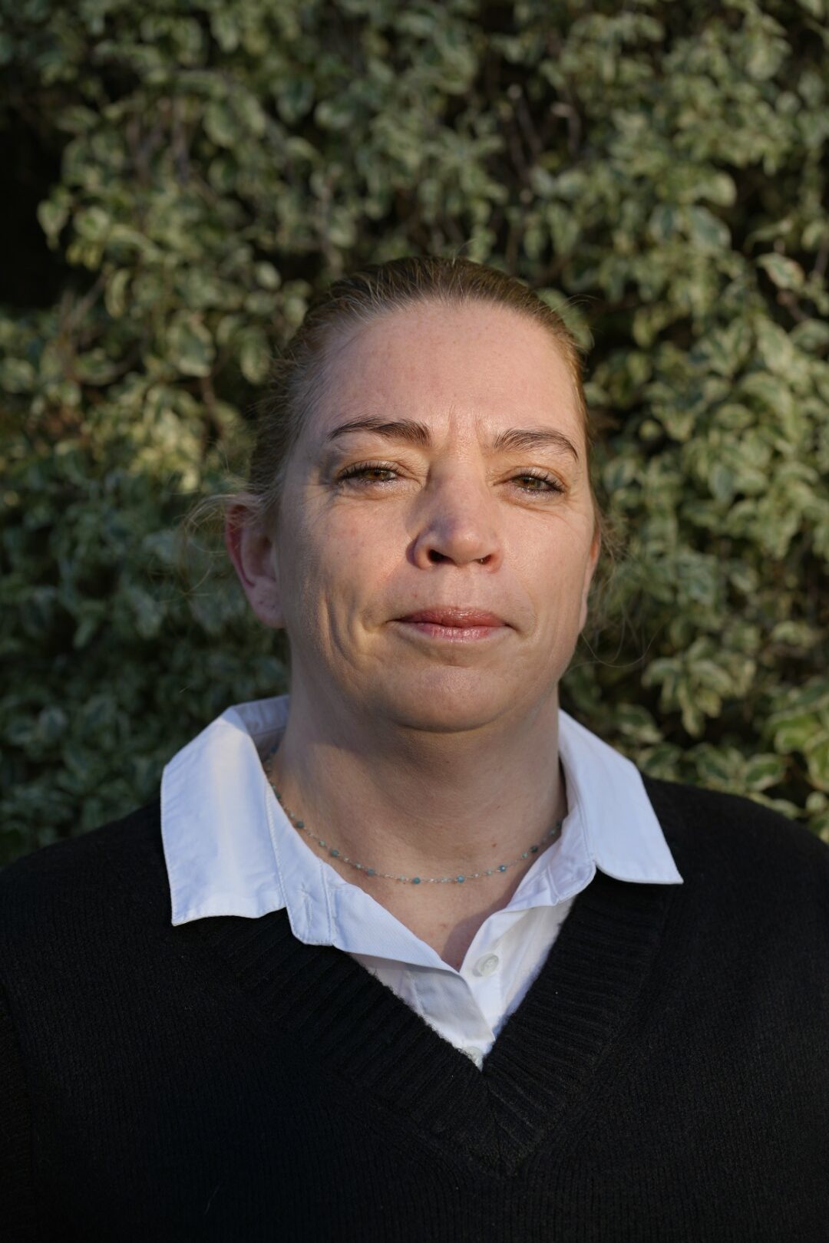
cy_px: 622
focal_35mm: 85
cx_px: 414
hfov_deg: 16.1
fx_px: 2936
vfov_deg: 23.9
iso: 100
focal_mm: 85
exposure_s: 1/500
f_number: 4.5
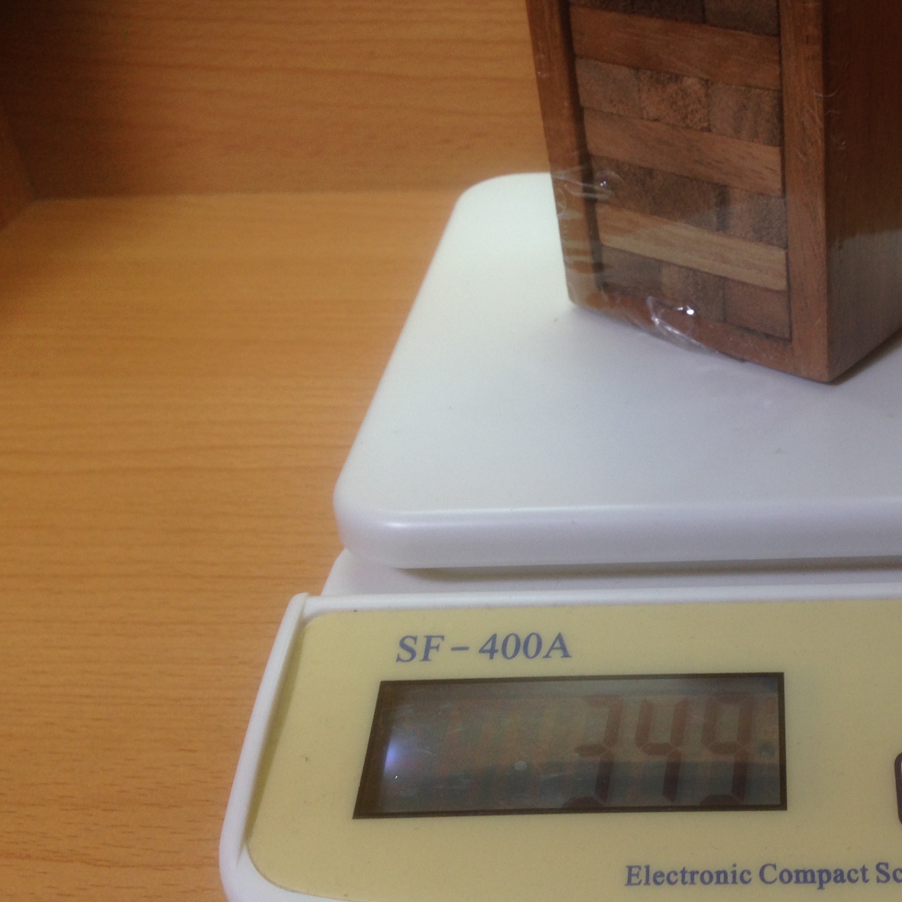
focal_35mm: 48
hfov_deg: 34.2
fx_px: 1415
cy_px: 523
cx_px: 736
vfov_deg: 35.3
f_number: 2.4
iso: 50
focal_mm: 4.12
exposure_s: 1/40
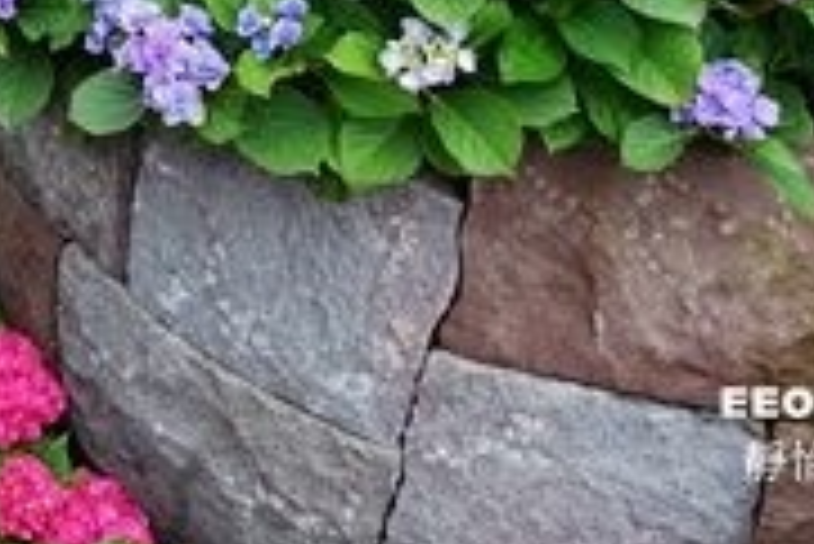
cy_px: -407
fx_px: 1946
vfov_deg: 14.2
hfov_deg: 21.6
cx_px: -211
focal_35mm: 86
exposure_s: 1/100
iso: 125
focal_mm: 8.8
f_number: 2.8
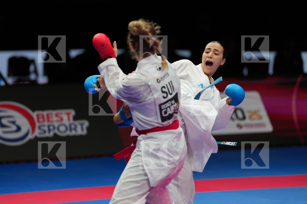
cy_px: 102
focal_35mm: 200
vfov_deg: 6.9
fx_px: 1705
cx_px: 154
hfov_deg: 10.3
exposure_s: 1/1000
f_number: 2.8
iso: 400
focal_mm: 200
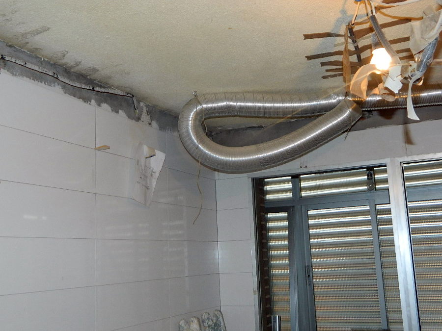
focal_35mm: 41
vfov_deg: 35.1
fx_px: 524
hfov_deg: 45.8
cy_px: 166
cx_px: 221
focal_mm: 7.3
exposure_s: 1/40
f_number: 3.5
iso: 200
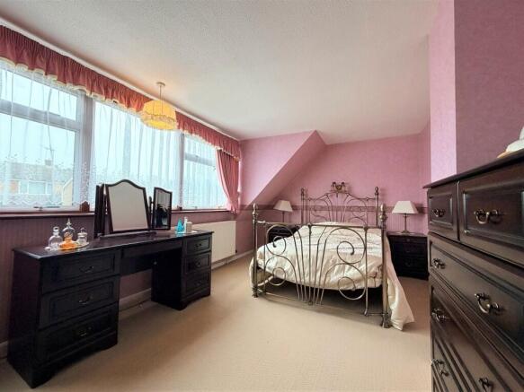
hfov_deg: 102.1
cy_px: 196
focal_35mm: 14
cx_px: 262
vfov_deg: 85.7
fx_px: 212
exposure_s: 1/50
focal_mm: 2.22
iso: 200
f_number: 2.2
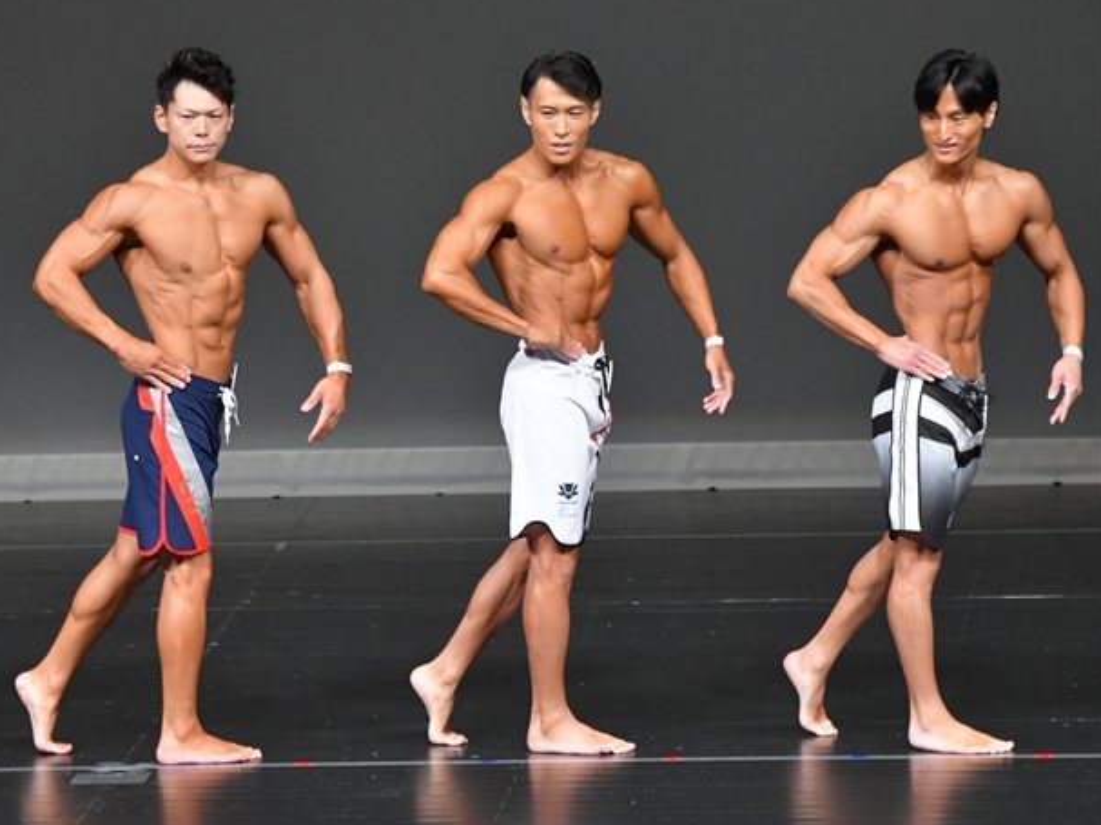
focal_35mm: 368
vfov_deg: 4.0
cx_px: 402
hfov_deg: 5.4
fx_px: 11702
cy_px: 399
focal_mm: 200
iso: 4000
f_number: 5.6
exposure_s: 1/400
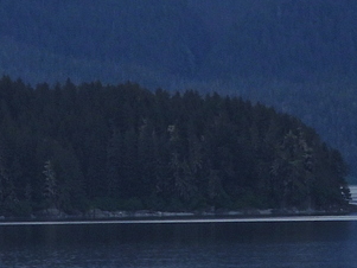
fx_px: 9657
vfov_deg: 1.6
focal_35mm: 936
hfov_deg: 2.1
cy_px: -196
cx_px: -161
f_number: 4.5
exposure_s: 1/1000
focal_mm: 39.3
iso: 100
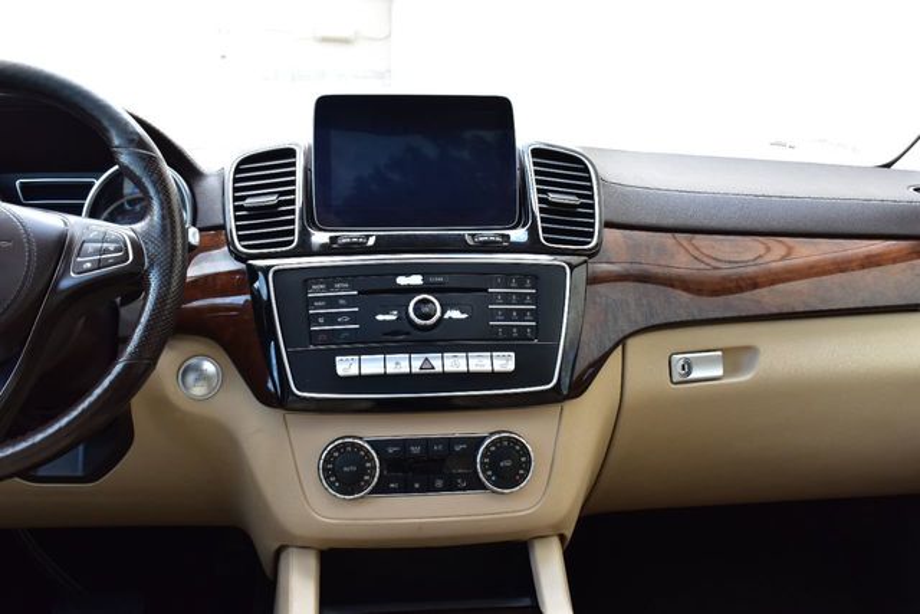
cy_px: 307
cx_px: 460
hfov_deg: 51.3
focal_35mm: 38
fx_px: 958
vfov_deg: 35.5
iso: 400
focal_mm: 25
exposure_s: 1/50
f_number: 8
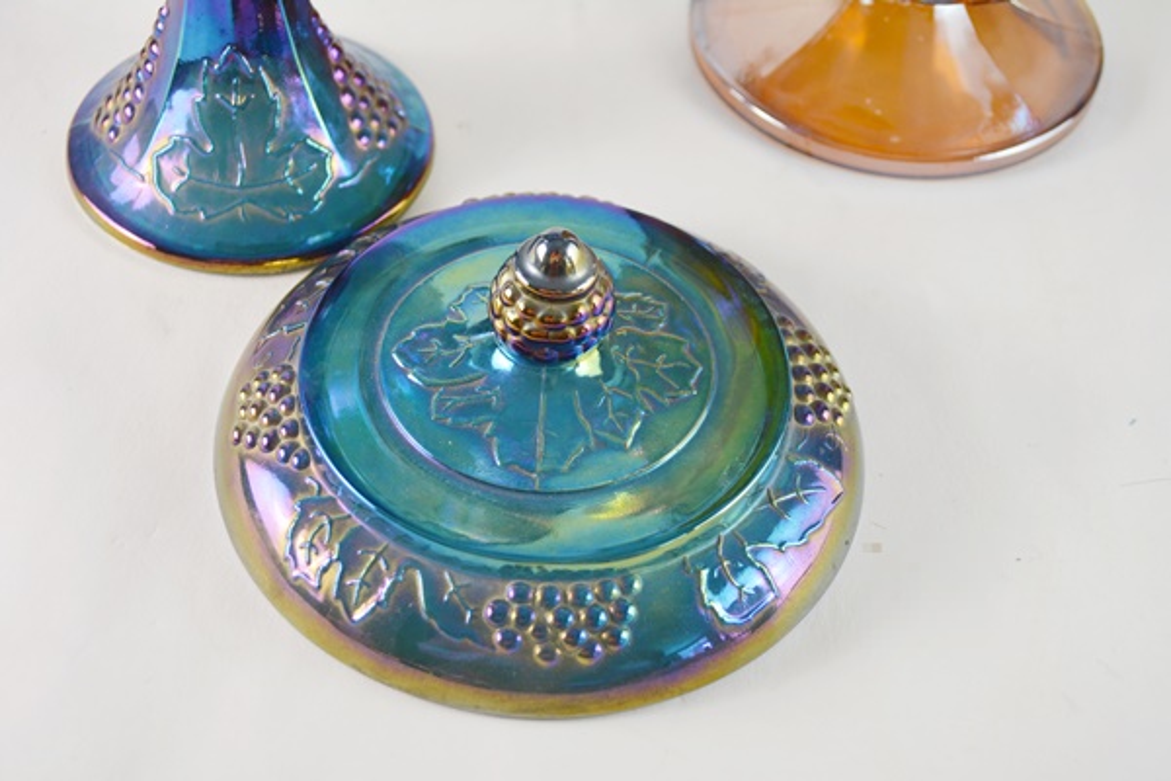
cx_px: 586
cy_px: 390
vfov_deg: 26.5
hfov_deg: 38.9
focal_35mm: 51
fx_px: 1659
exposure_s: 1/125
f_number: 5.6
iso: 400
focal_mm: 34
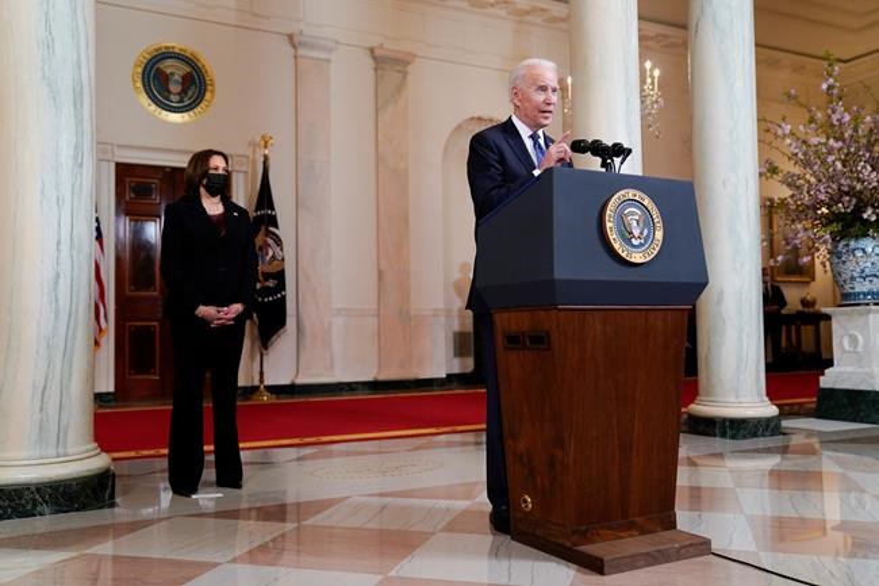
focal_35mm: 33
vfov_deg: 39.9
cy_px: 293
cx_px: 440
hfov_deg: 57.2
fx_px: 805
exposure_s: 1/400
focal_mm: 33
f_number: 2.8
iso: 2000
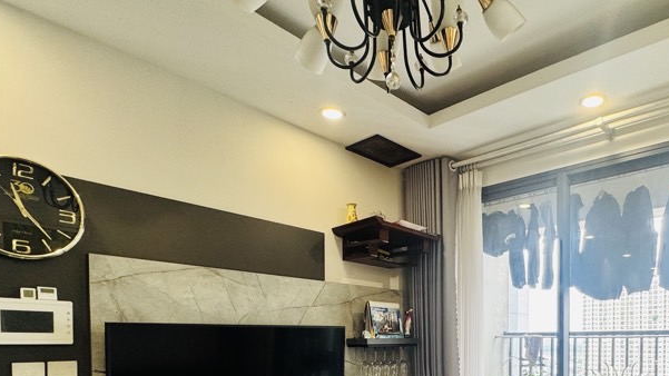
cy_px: 356
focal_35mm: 26
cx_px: 453
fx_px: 461
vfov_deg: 40.2
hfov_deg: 69.6
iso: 100
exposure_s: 1/100
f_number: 2.2
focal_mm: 2.22
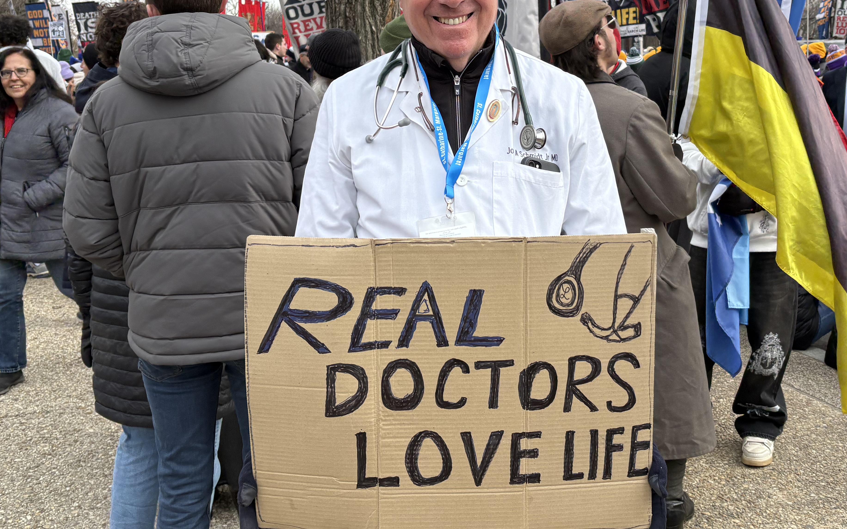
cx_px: 498
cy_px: 188
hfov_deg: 46.0
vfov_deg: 29.7
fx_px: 993
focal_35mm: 43
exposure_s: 1/1311
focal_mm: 5.96
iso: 50
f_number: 1.6
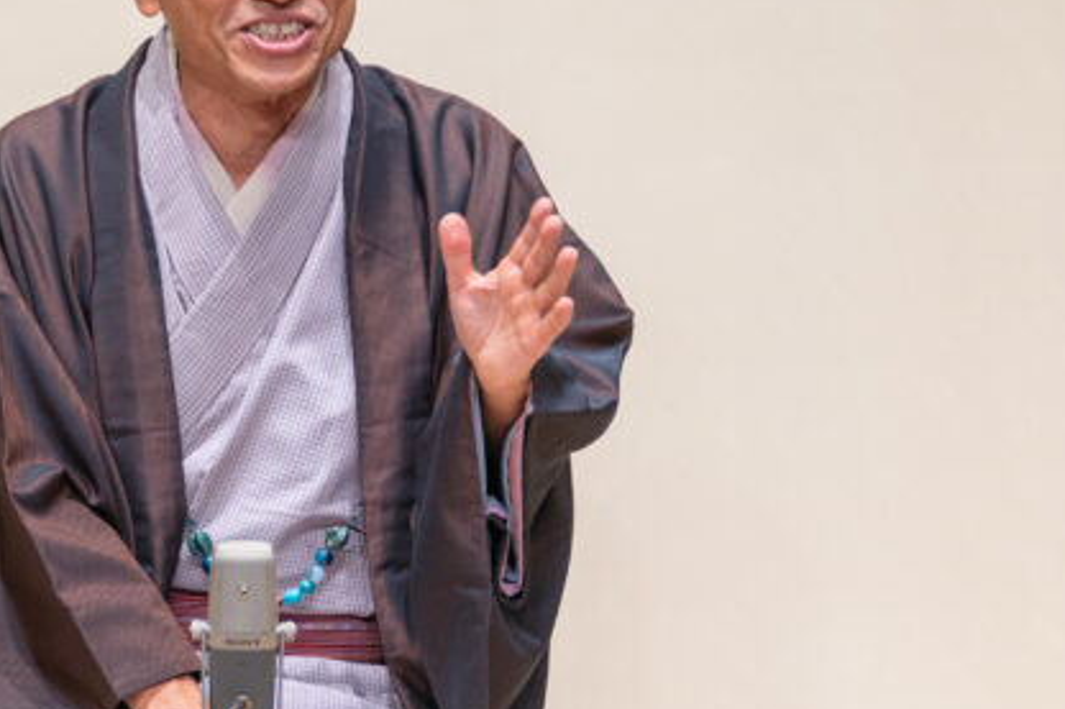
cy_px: 308
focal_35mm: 491
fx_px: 14526
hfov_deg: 4.2
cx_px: 243
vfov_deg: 2.8
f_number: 2.8
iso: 160
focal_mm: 133
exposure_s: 1/250
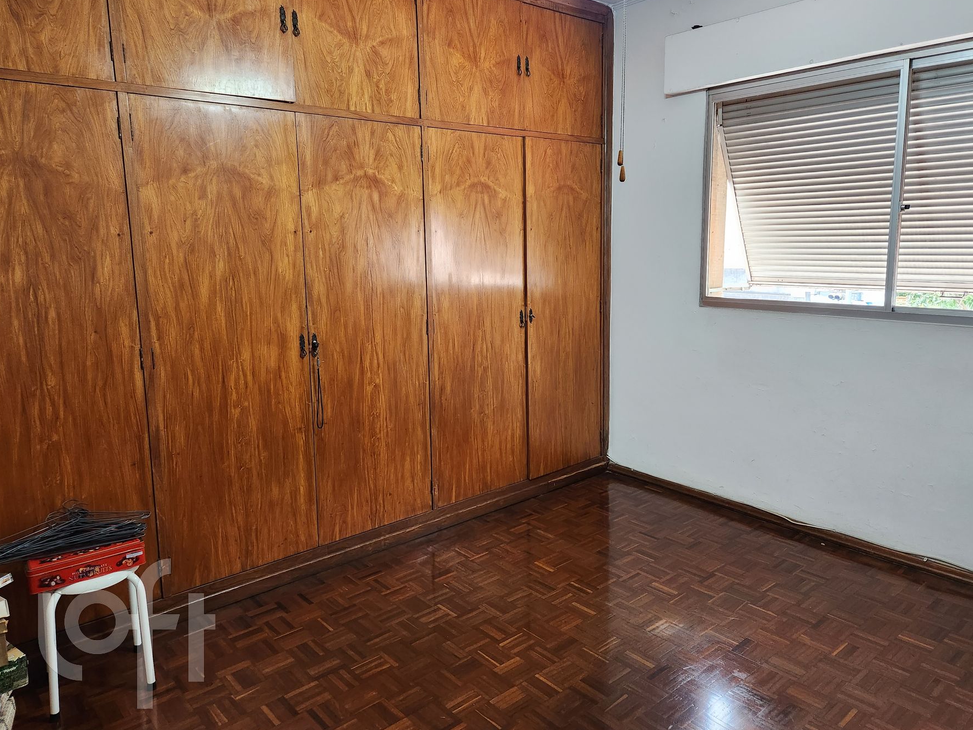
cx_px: 479
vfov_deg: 54.8
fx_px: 703
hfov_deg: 69.4
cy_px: 336
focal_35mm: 25
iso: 320
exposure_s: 1/120
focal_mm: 5.4
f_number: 1.8
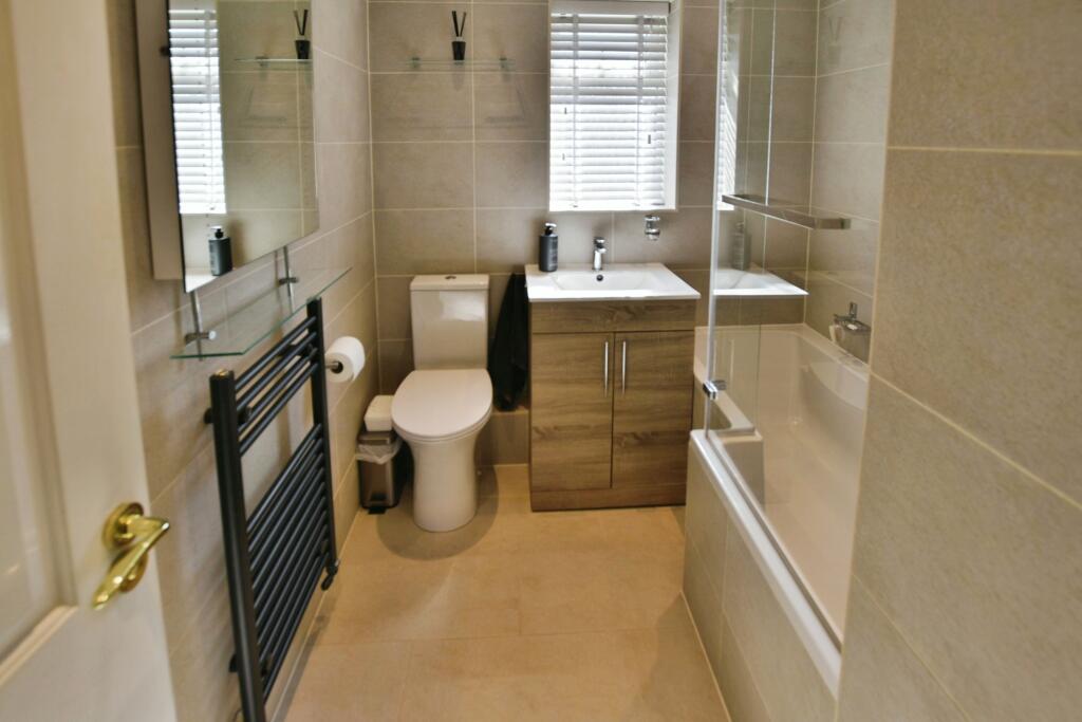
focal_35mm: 15
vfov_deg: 77.3
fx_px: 451
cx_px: 541
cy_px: 361
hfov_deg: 100.4
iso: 100
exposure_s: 1/80
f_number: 4.5
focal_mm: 10
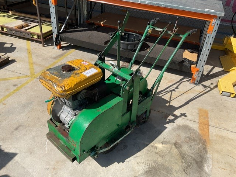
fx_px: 198
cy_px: 88
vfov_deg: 48.2
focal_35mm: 29
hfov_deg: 61.7
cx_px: 118
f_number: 1.8
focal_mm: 3
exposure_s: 1/1984
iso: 16
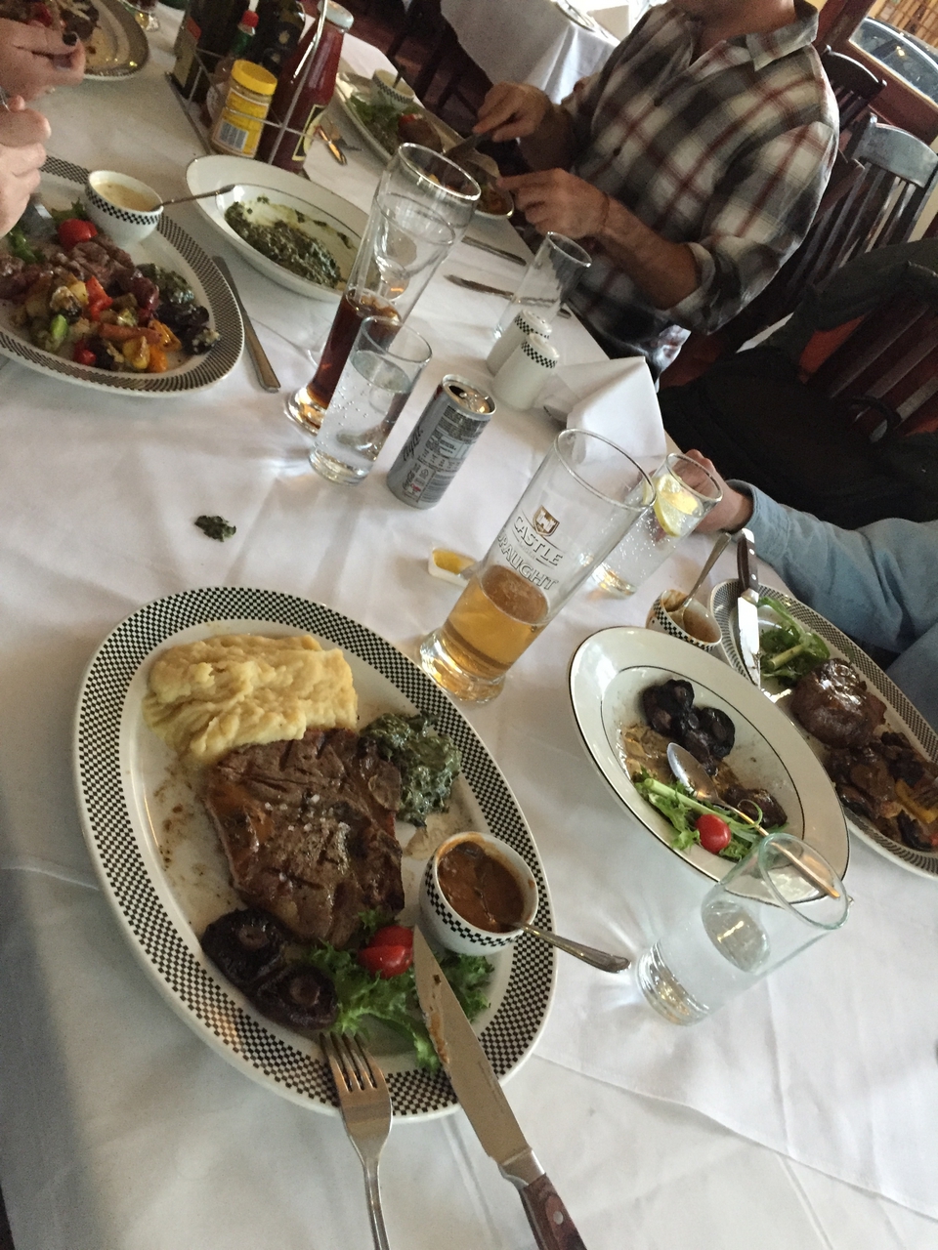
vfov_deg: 61.7
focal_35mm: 29
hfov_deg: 48.2
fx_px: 1048
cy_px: 625
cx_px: 469
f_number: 2.2
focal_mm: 4.15
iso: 250
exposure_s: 1/17
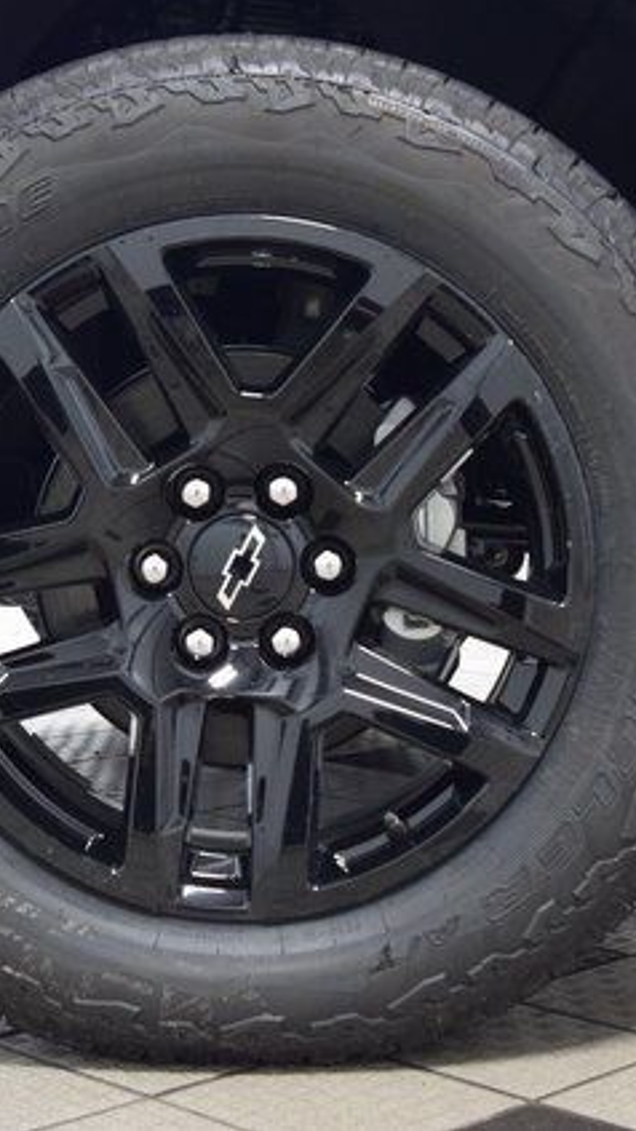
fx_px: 2212
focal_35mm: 74
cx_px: 251
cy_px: 563
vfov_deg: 28.7
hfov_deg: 16.3
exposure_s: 1/15
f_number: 6.3
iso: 1250
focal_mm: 31
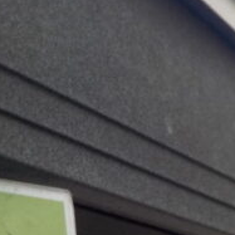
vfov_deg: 17.1
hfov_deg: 17.1
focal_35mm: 102
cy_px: 124
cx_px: 118
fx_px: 783
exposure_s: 1/250
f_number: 3.3
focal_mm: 4.1
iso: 125
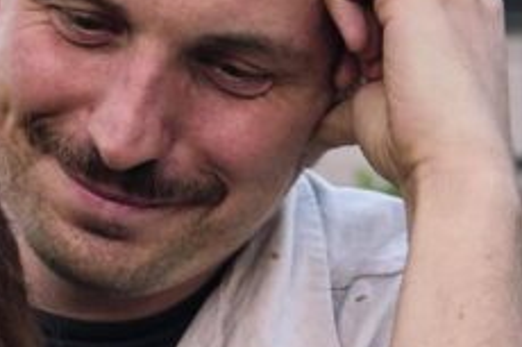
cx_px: -163
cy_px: 278
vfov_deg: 7.7
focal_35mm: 178
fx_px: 2579
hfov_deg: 11.3
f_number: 4.5
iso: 2500
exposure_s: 1/250
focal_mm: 40
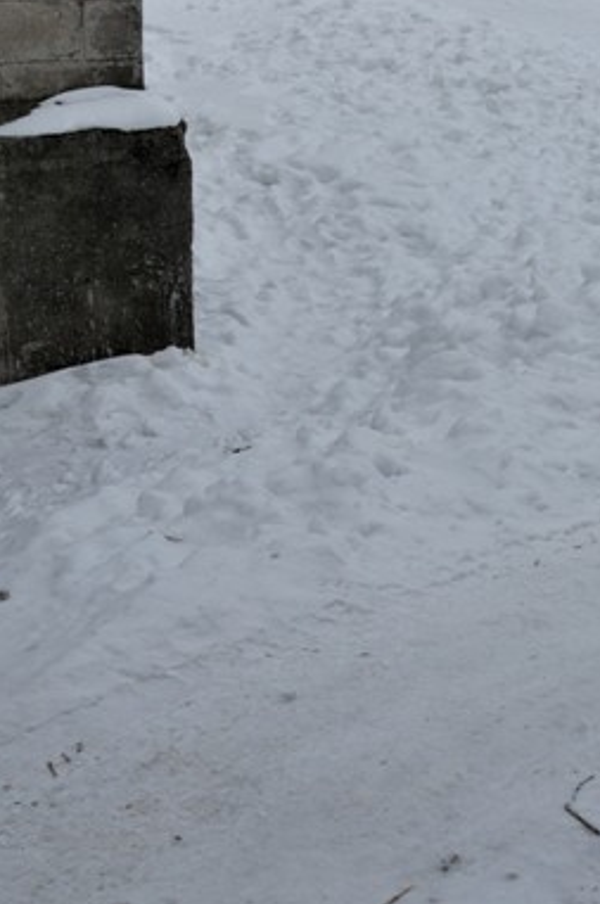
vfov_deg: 22.5
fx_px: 2131
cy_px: -116
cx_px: 663
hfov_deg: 15.6
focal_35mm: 85
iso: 320
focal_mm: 24
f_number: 9
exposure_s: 1/250
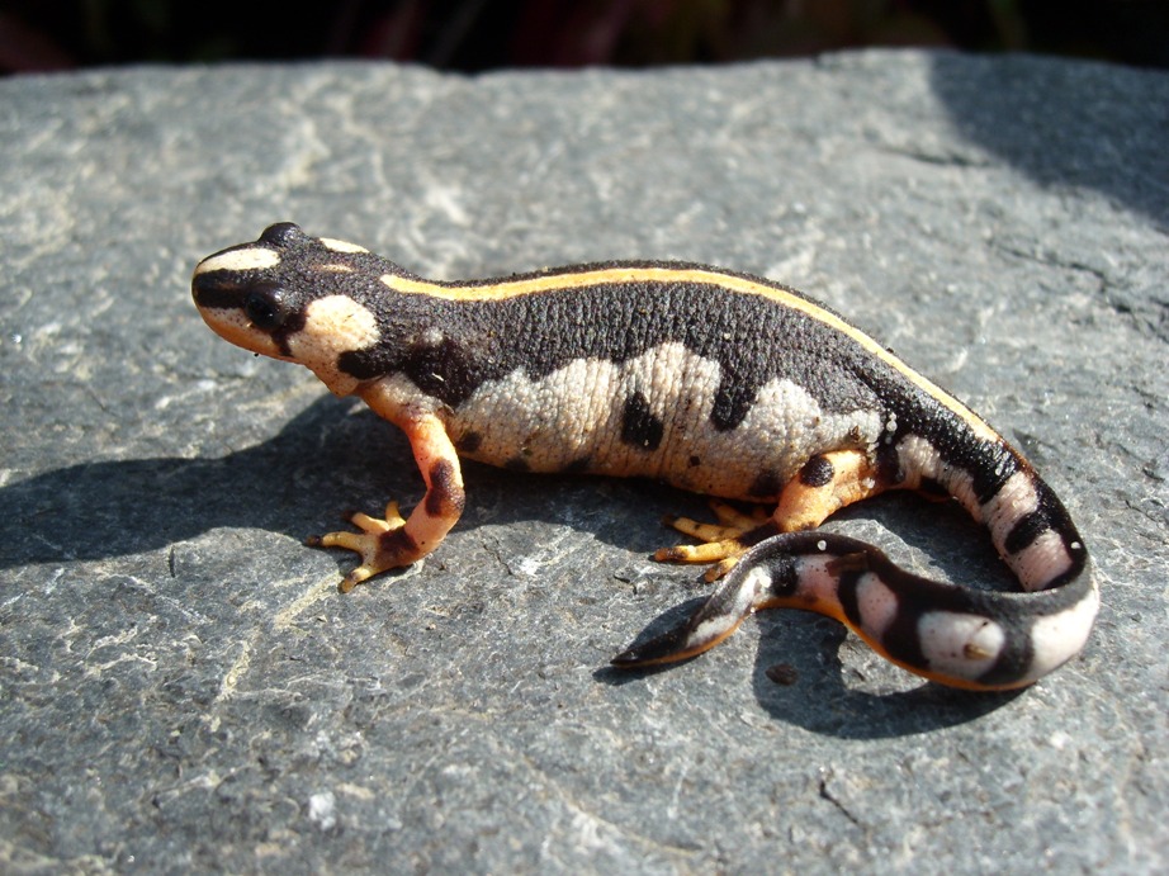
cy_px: 438
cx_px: 584
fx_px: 1182
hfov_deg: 52.6
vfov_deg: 40.7
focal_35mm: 35
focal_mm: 5.8
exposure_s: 1/593
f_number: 2.8
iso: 50
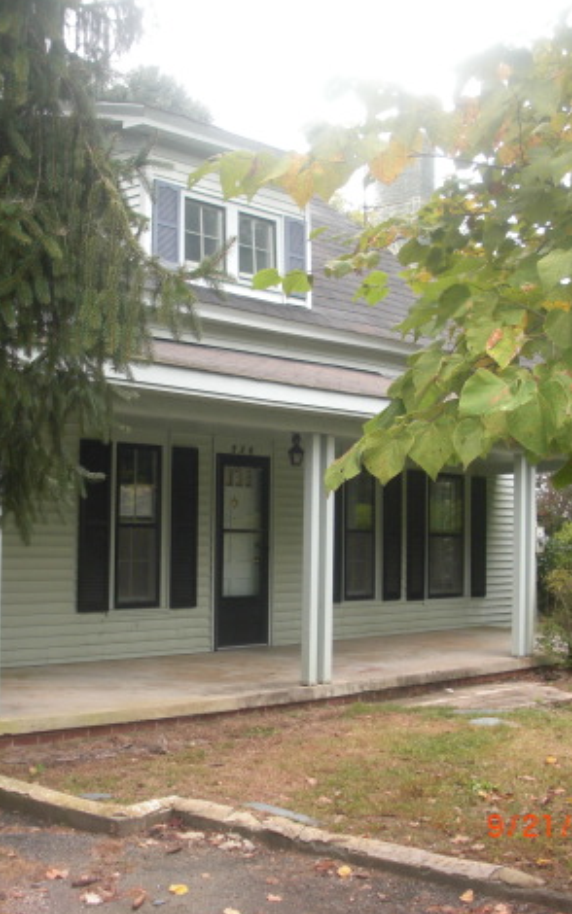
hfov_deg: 24.8
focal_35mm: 52
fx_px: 1296
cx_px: 204
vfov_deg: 38.9
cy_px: 453
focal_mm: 6.3
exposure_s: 1/100
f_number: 2.8
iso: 100
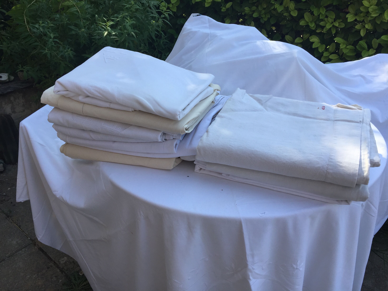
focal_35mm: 29
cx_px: 194
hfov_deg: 61.7
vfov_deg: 48.2
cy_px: 146
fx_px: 325
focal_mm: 4.15
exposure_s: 1/638
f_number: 2.2
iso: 32
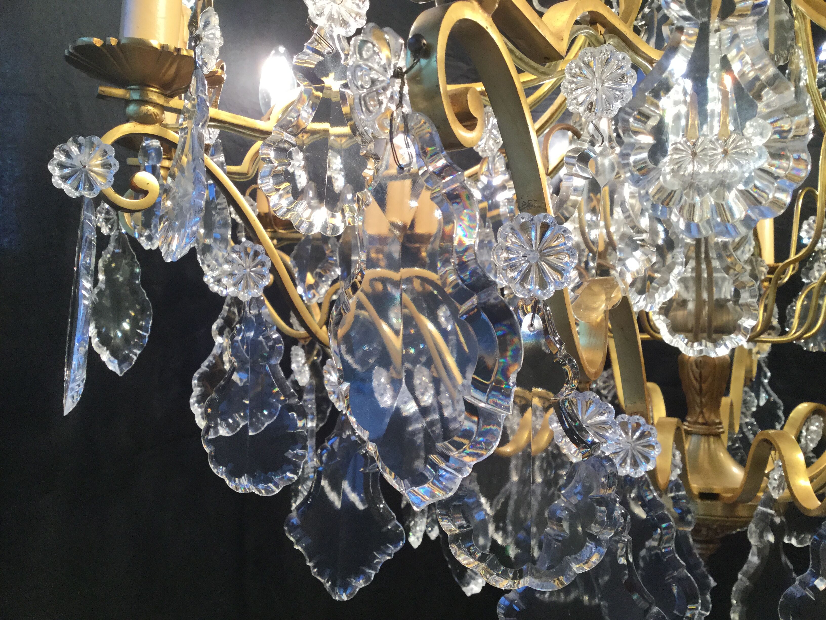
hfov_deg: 58.4
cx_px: 413
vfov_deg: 45.4
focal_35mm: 31
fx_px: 740
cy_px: 310
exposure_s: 1/33
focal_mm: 3.3
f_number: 2.4
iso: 50
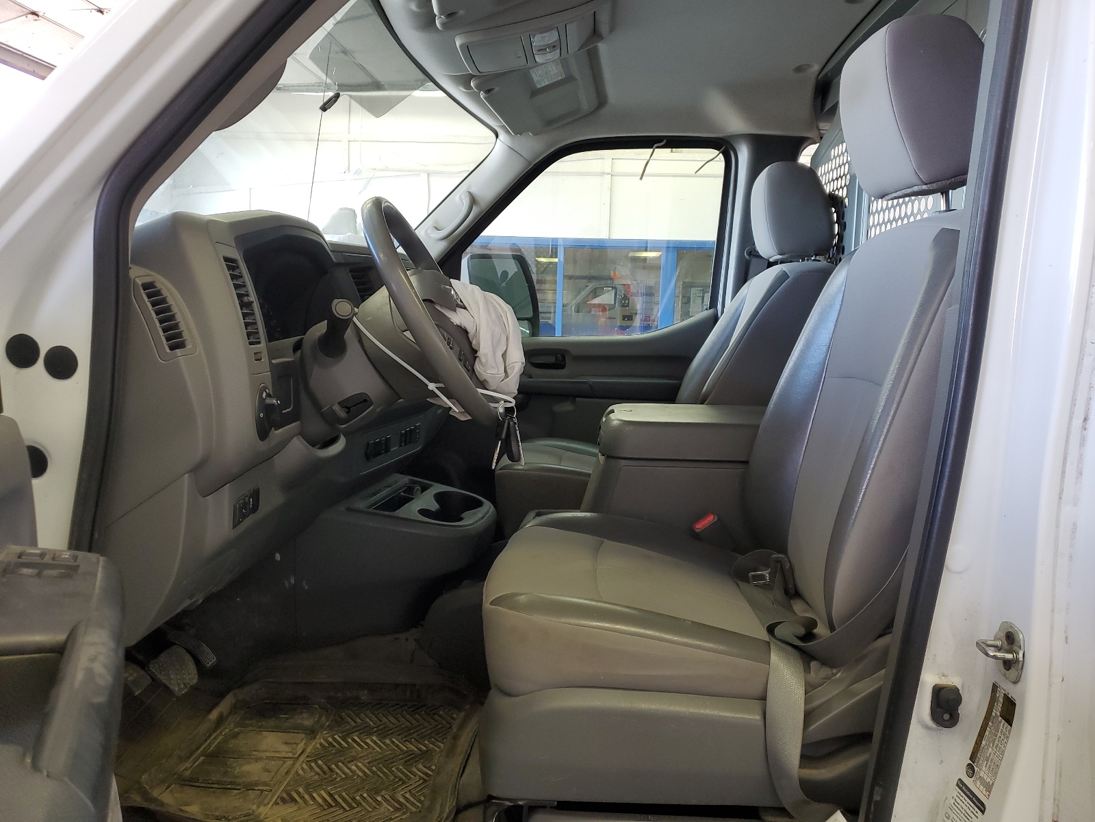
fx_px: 822
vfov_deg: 53.1
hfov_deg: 67.3
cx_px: 548
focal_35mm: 26
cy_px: 411
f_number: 1.5
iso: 61
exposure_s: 1/60.2
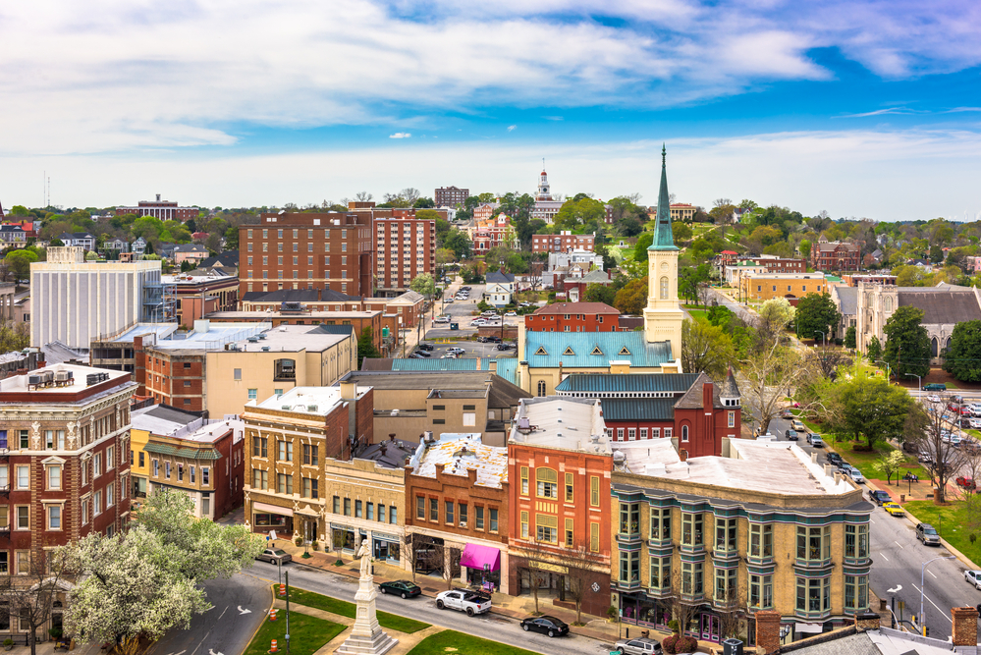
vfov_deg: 33.4
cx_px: 490
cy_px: 328
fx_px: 1090
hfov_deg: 48.4
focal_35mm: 40
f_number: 11
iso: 64
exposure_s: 1/25
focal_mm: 40
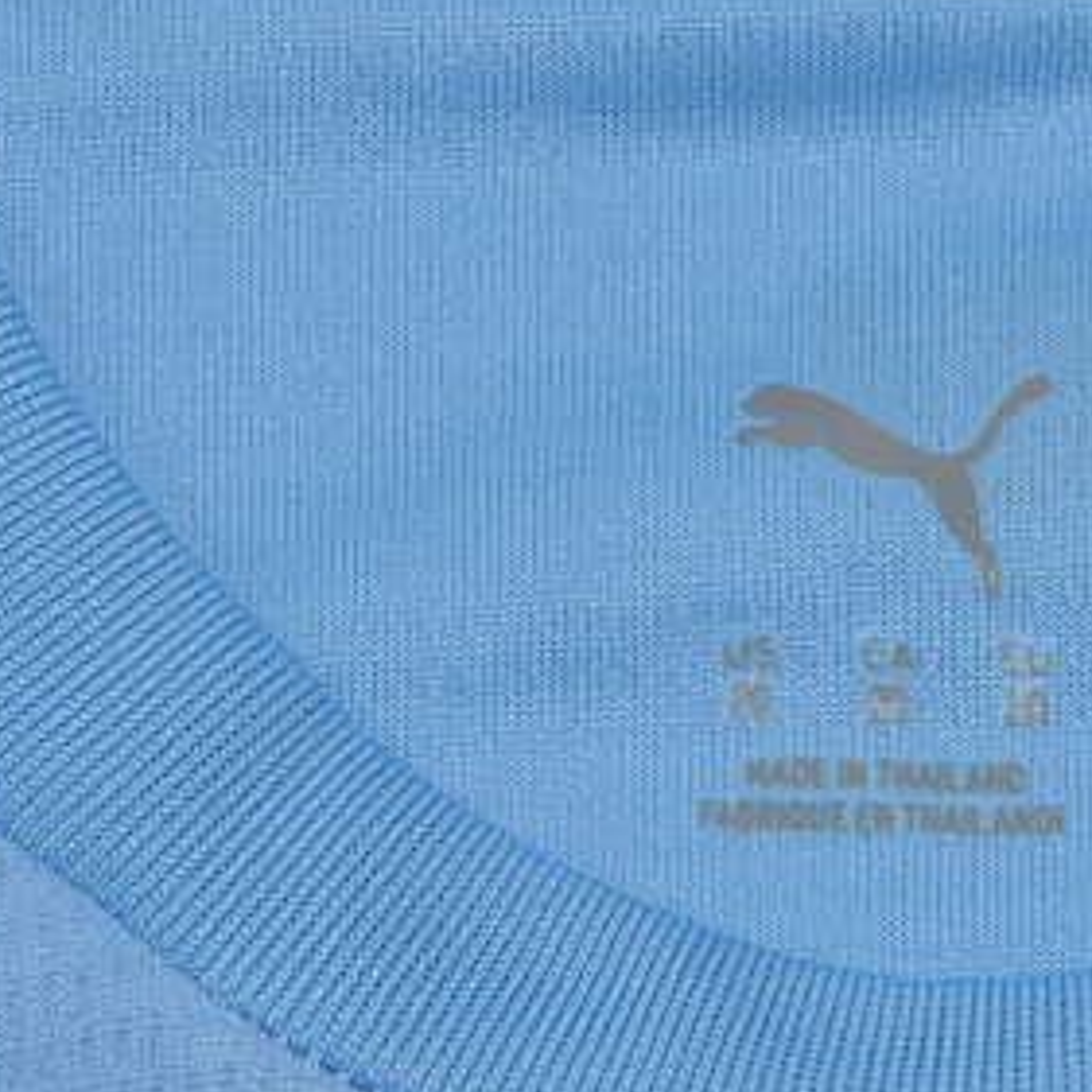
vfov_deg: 3.4
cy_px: 225
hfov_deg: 3.4
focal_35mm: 514
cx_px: 1049
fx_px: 18332
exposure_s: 1/200
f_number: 13
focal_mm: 105
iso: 400
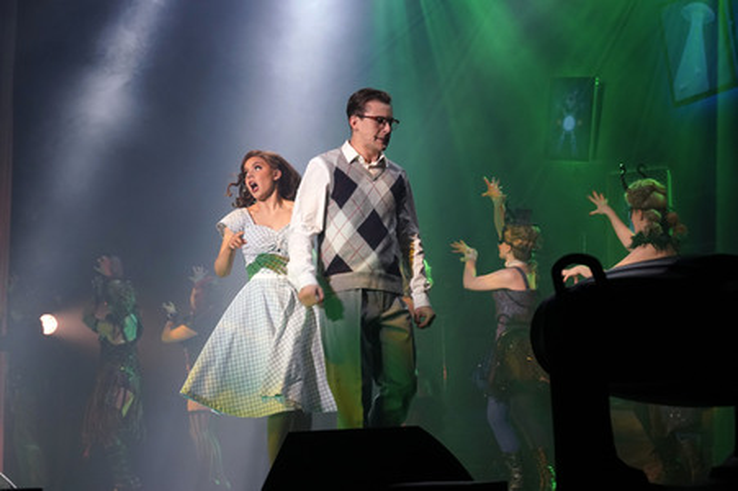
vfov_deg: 25.0
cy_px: 246
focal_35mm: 54
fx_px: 1106
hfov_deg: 36.9
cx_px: 369
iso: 1600
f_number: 7.1
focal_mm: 54
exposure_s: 1/200
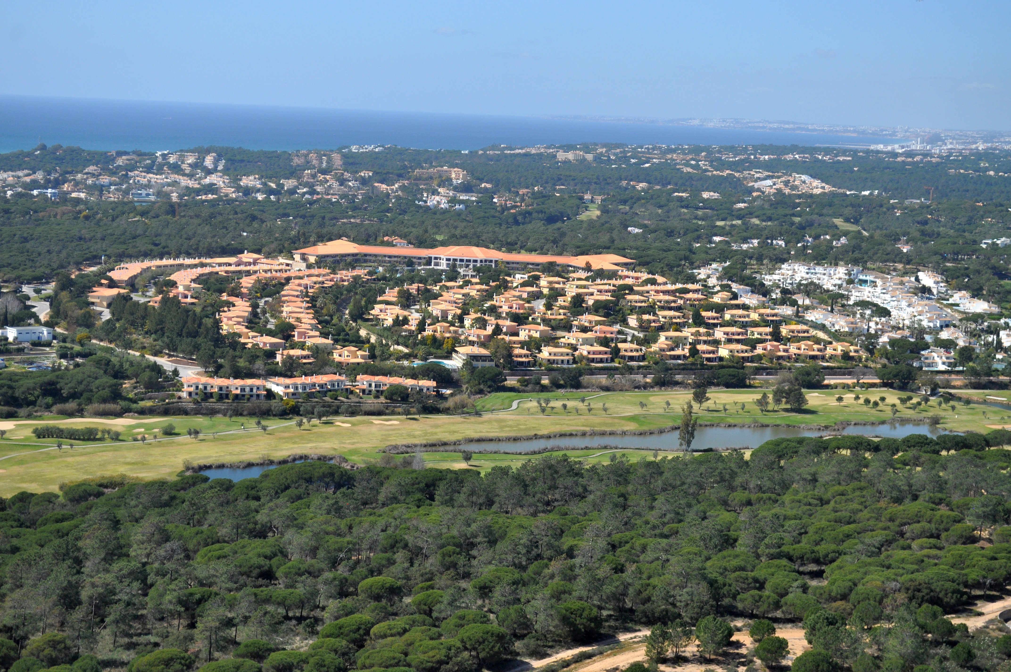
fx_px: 1935
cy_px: 336
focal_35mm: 69
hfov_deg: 29.3
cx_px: 506
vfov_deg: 19.7
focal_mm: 46
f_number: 7.1
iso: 400
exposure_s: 1/1600
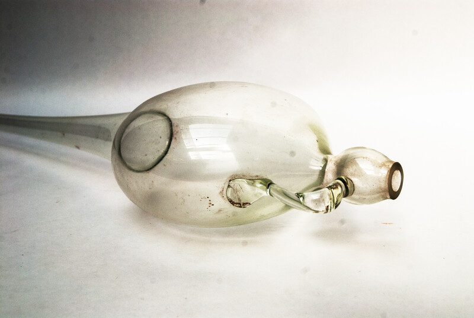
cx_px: 237
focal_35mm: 46
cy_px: 159
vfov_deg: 29.0
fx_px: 613
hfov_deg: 42.3
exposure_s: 1/250
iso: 100
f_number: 9
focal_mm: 31
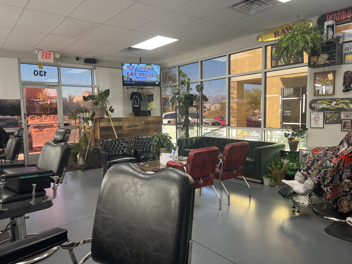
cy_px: 132
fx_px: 264
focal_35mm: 26
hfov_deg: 67.3
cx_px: 176
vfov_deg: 53.1
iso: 80
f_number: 1.5
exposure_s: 1/120
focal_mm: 5.7
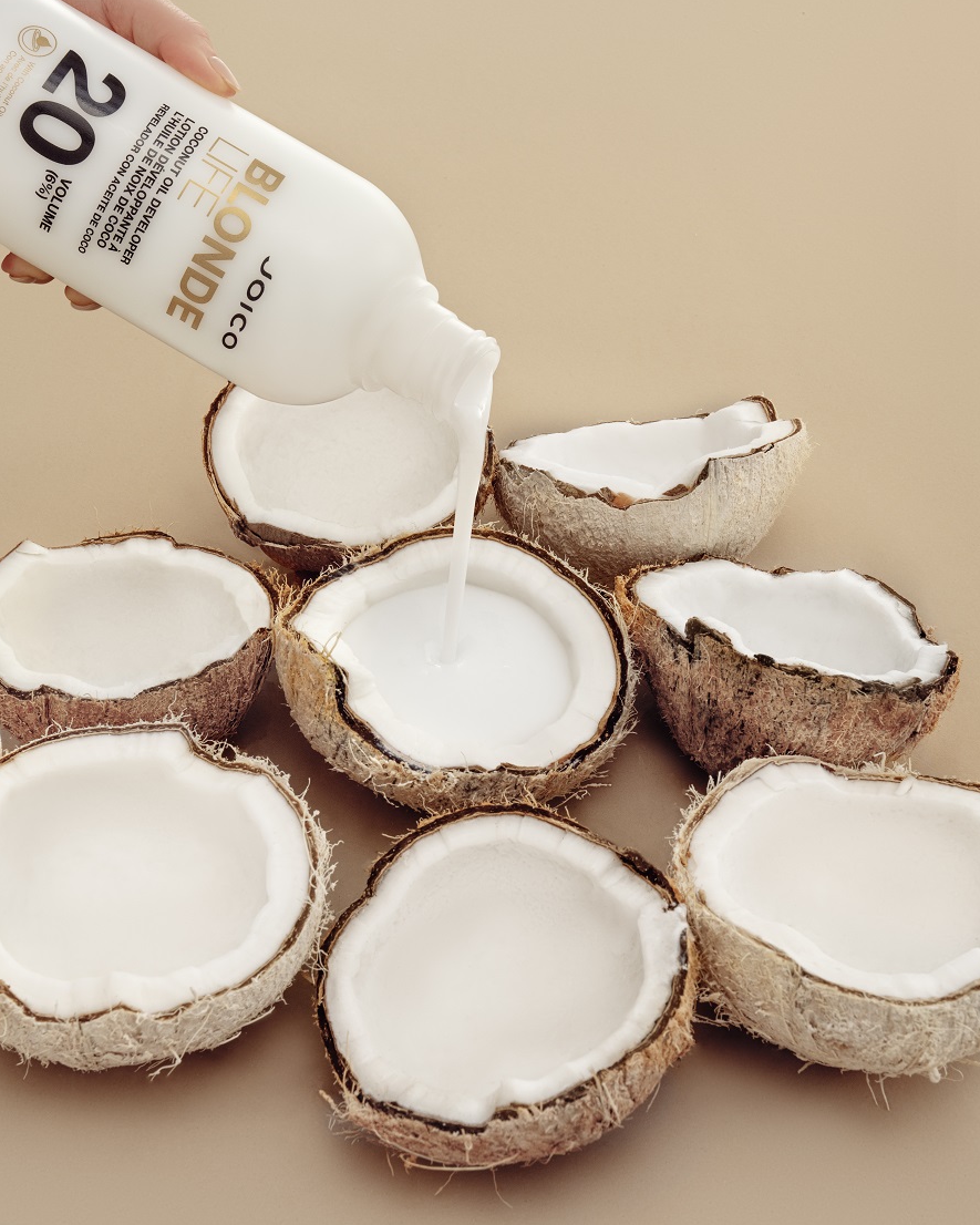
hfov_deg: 24.2
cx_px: 497
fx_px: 2284
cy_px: 538
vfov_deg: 30.0
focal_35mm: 63
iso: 200
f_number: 14
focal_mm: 55
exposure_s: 1/200
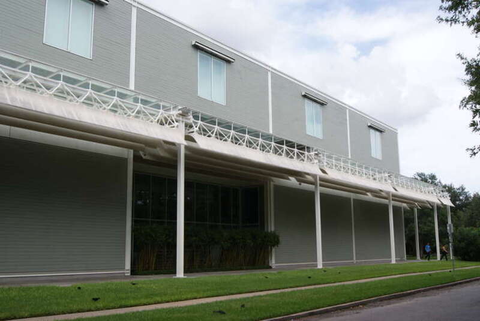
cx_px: 240
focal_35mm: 36
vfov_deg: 36.9
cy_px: 160
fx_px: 480
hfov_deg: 53.1
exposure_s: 1/80
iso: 100
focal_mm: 24
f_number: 10
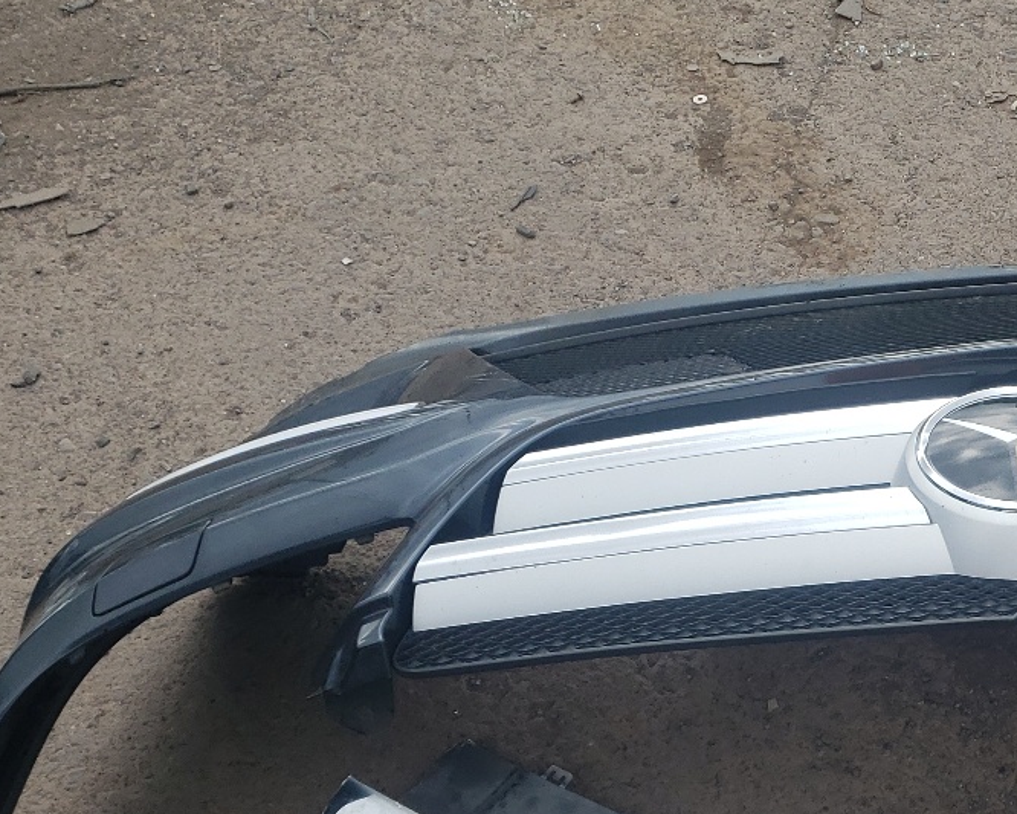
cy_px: 596
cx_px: 976
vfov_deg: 24.7
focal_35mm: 61
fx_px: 1836
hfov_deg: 29.3
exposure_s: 1/1250
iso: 50
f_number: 1.5
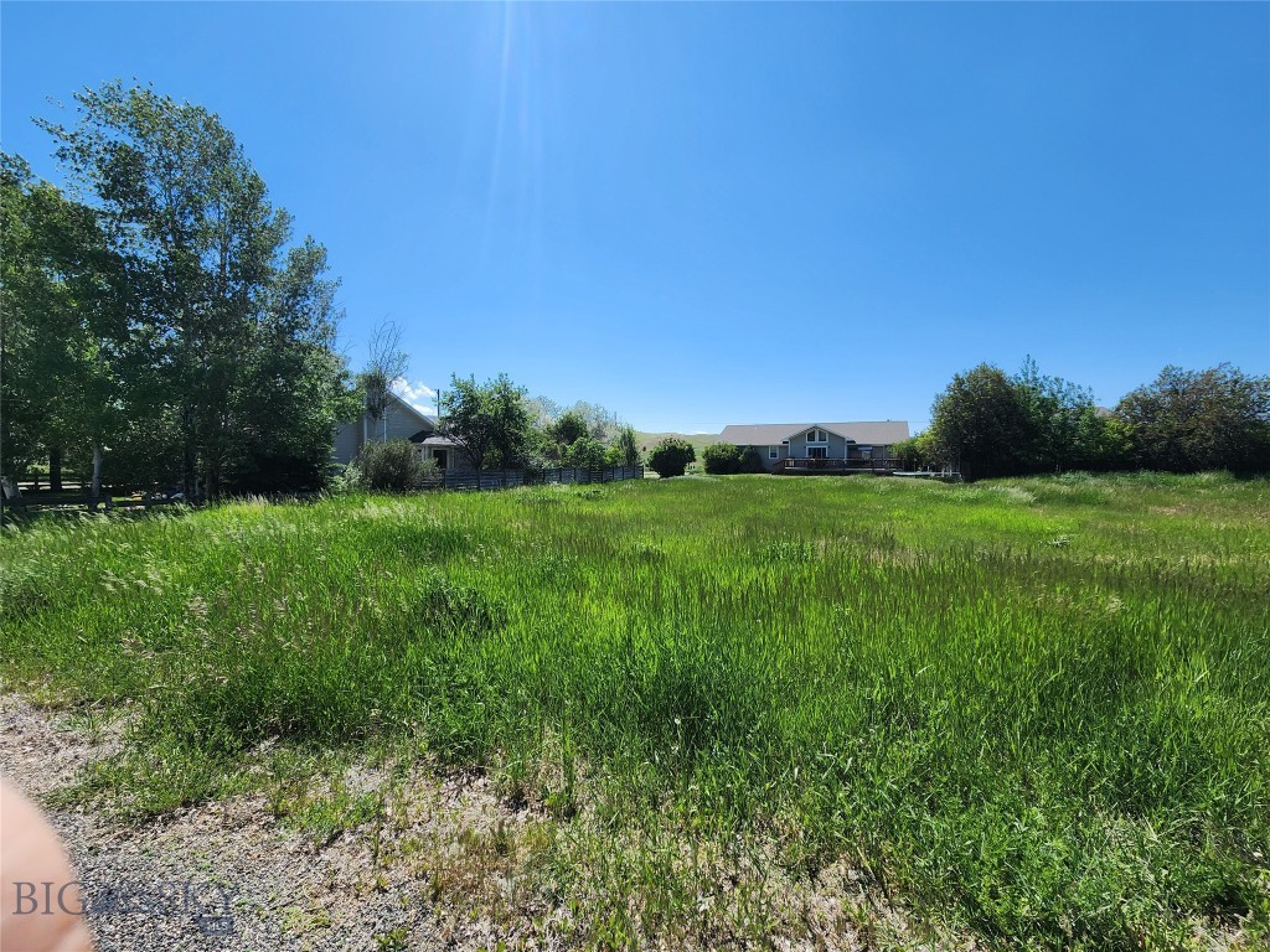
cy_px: 476
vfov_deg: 89.9
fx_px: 477
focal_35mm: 13
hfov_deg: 106.2
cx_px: 635
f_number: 2.2
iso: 50
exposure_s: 1/1884
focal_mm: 2.2
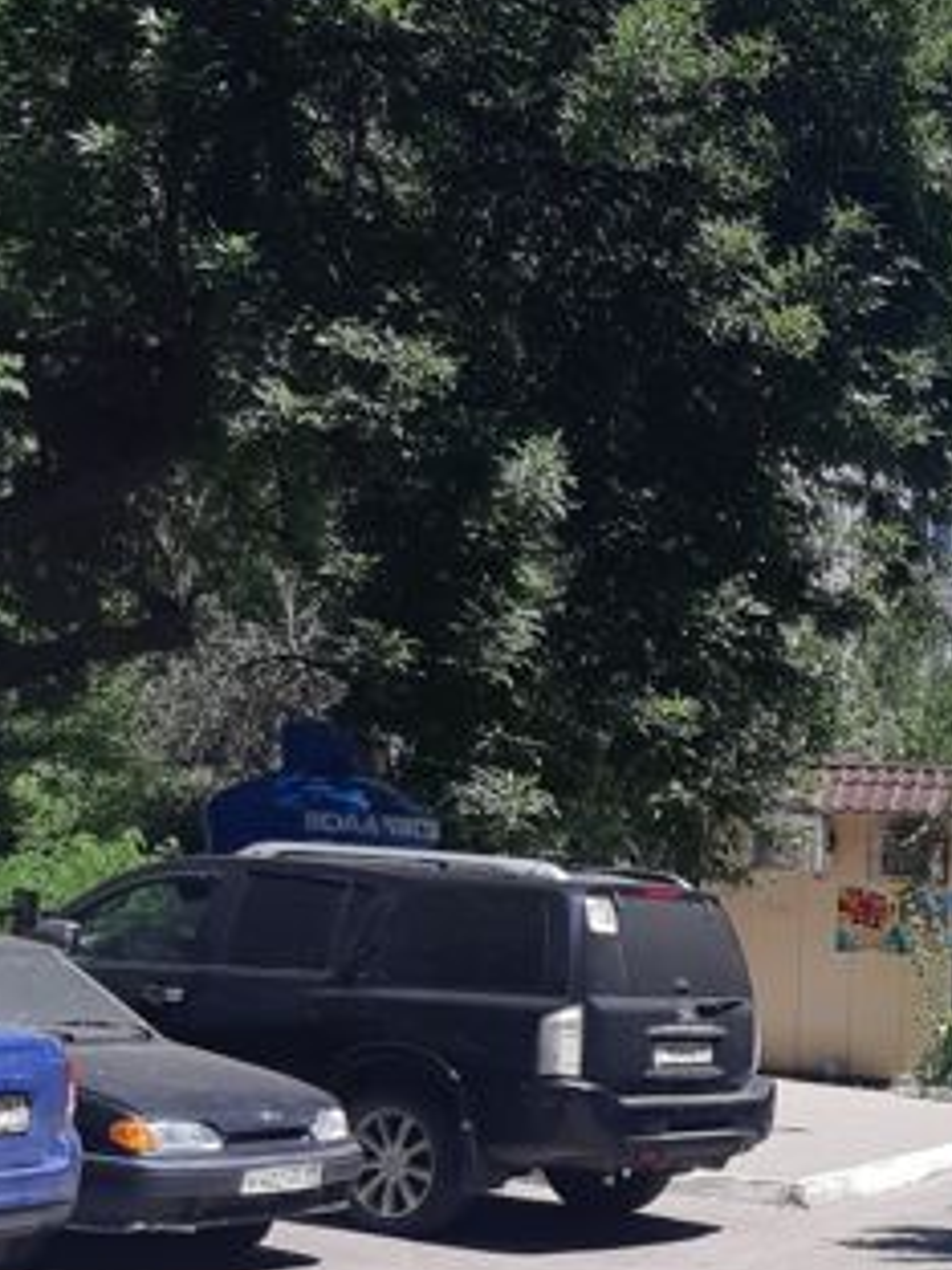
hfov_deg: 19.5
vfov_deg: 26.8
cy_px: 1052
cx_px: 1139
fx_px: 2603
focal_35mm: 71
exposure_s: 1/1546
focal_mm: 3.93
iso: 40
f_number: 1.7
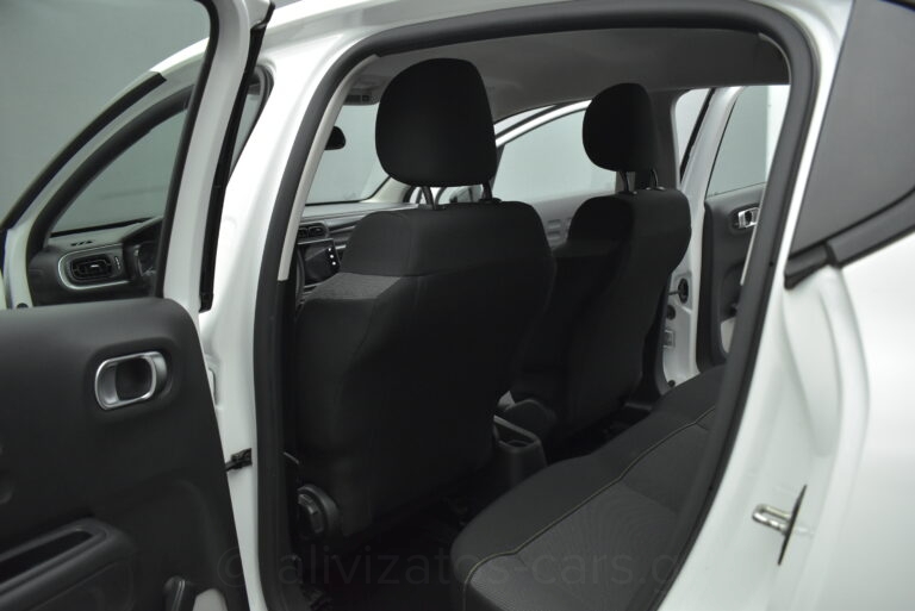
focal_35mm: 27
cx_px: 458
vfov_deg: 48.0
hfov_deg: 67.4
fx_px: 687
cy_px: 306
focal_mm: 18
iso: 1600
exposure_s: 1/125
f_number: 3.5
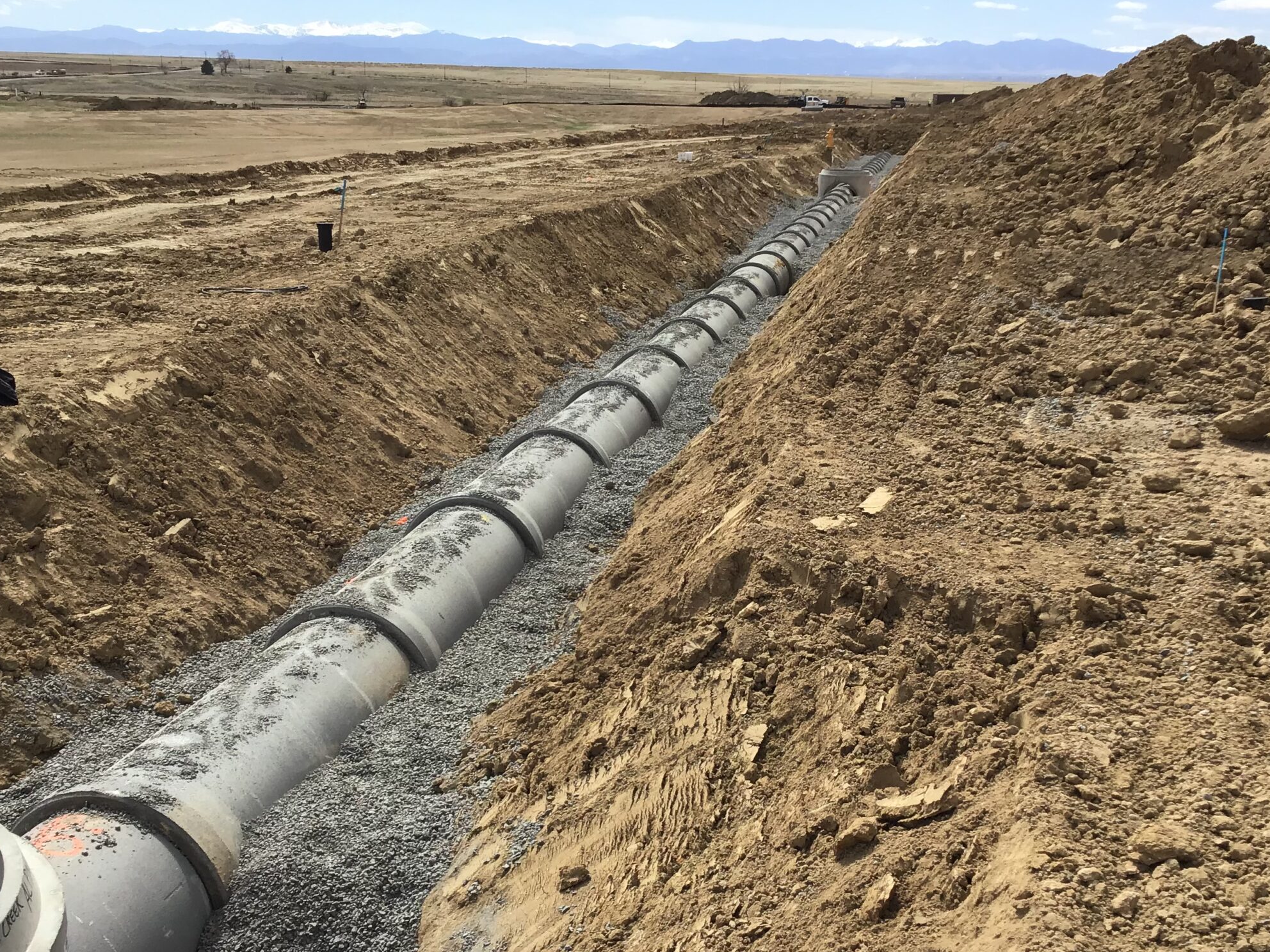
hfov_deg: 46.8
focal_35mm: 40
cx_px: 589
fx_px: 1468
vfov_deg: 35.8
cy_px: 594
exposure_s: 1/994
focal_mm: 3.3
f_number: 2.4
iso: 25
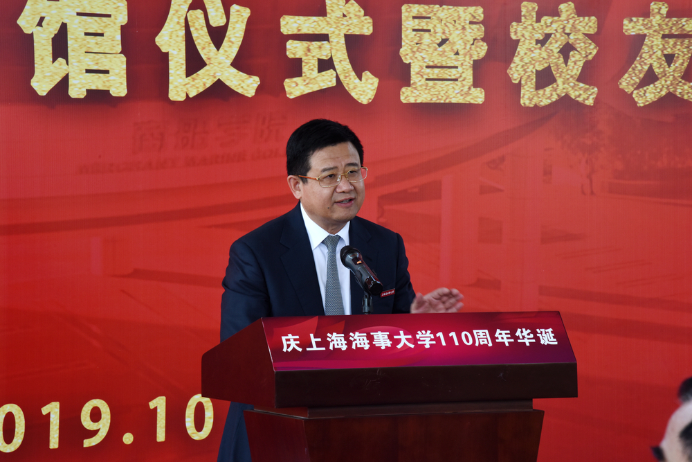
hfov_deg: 17.1
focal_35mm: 120
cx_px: 346
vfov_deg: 11.4
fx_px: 2307
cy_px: 231
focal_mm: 120
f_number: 14
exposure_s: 1/125
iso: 800
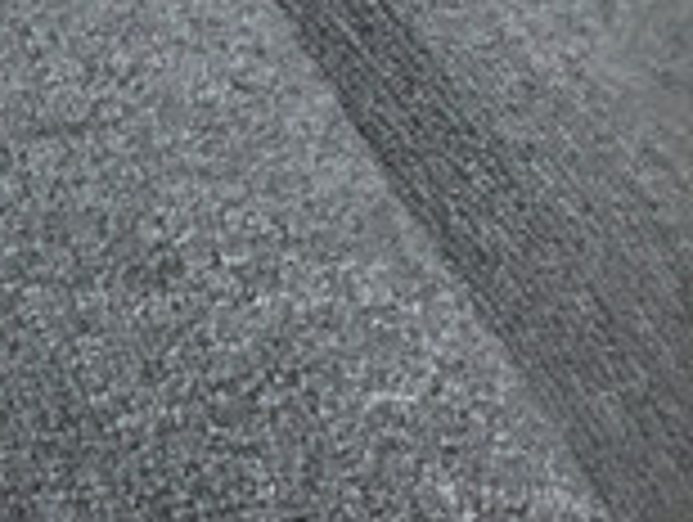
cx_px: -1035
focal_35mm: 161
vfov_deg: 9.2
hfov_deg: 10.4
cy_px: 580
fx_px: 3228
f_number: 2.4
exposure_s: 1/407
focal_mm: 3.3
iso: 25
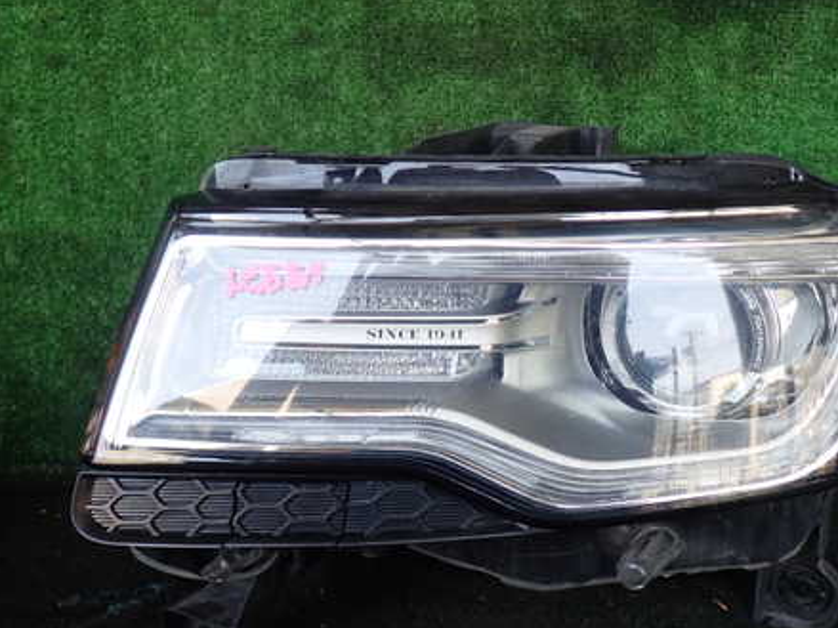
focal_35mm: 41
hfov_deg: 45.6
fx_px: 992
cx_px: 496
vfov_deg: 35.1
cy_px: 361
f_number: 2.3
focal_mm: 5.4
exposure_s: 1/100
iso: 100
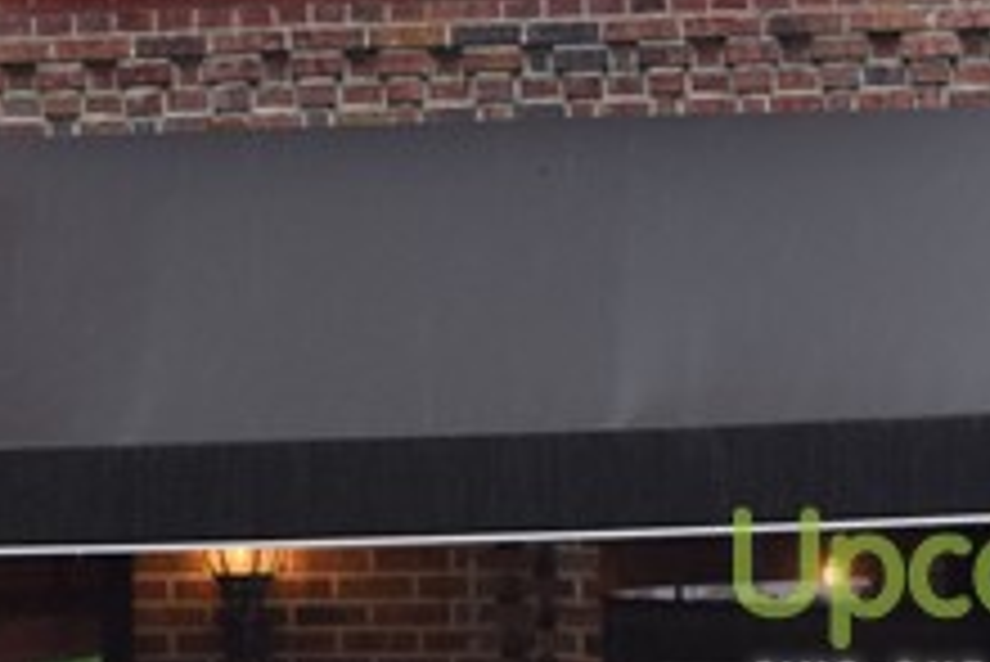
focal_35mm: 135
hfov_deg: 15.2
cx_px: 576
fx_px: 3715
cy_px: -65
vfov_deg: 10.1
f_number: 4.8
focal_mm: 36
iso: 400
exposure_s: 1/125
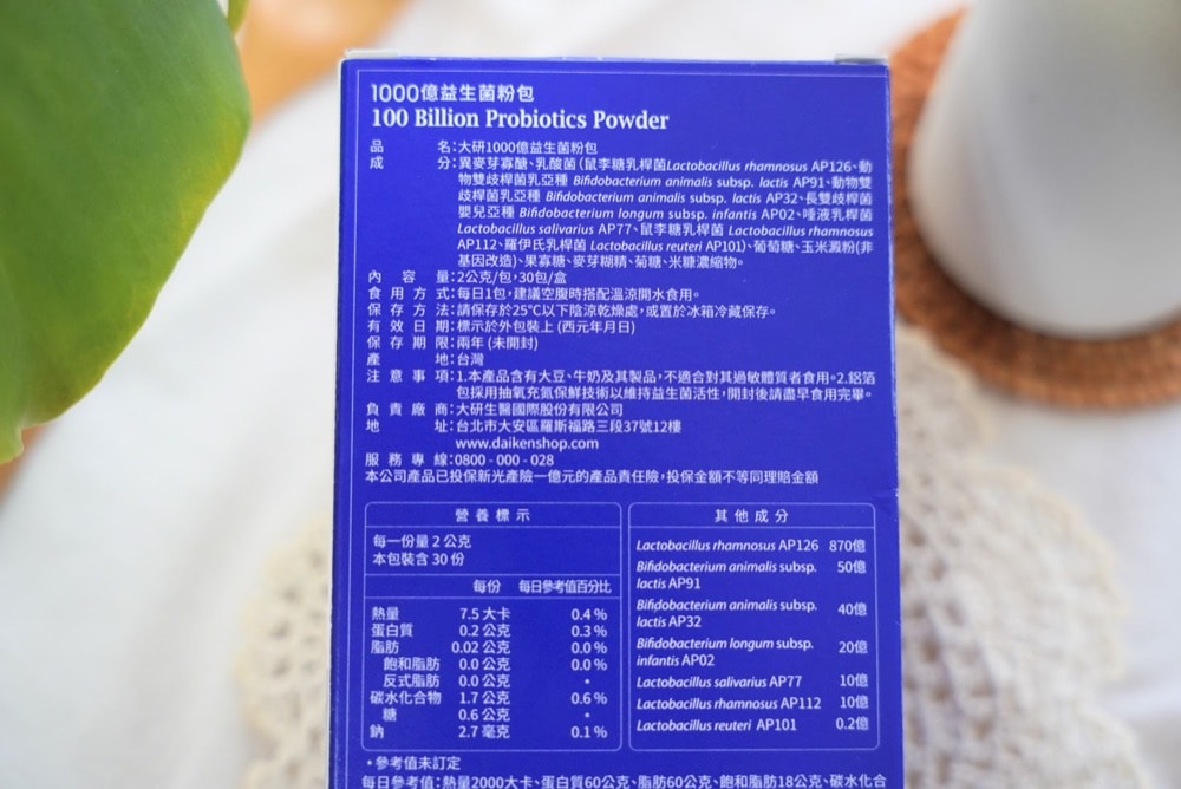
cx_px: 590
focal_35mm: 52
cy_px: 394
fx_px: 1707
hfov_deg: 38.2
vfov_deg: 26.0
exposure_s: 1/160
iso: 1000
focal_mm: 52
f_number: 4
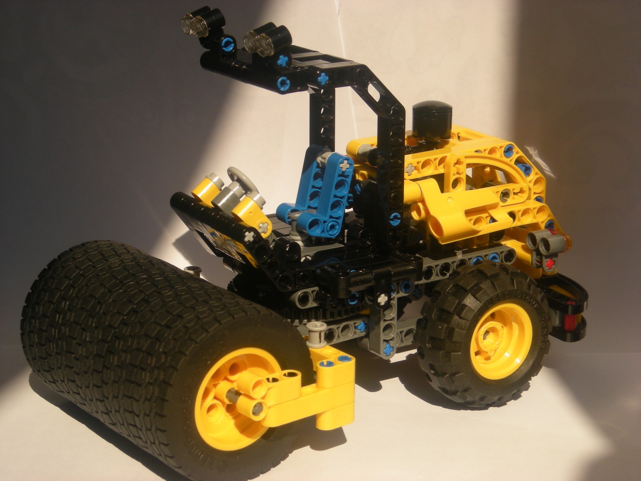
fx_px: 1555
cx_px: 320
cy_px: 240
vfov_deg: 17.6
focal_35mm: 84
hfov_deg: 23.3
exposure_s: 1/440
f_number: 4.1
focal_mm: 13.7
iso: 64
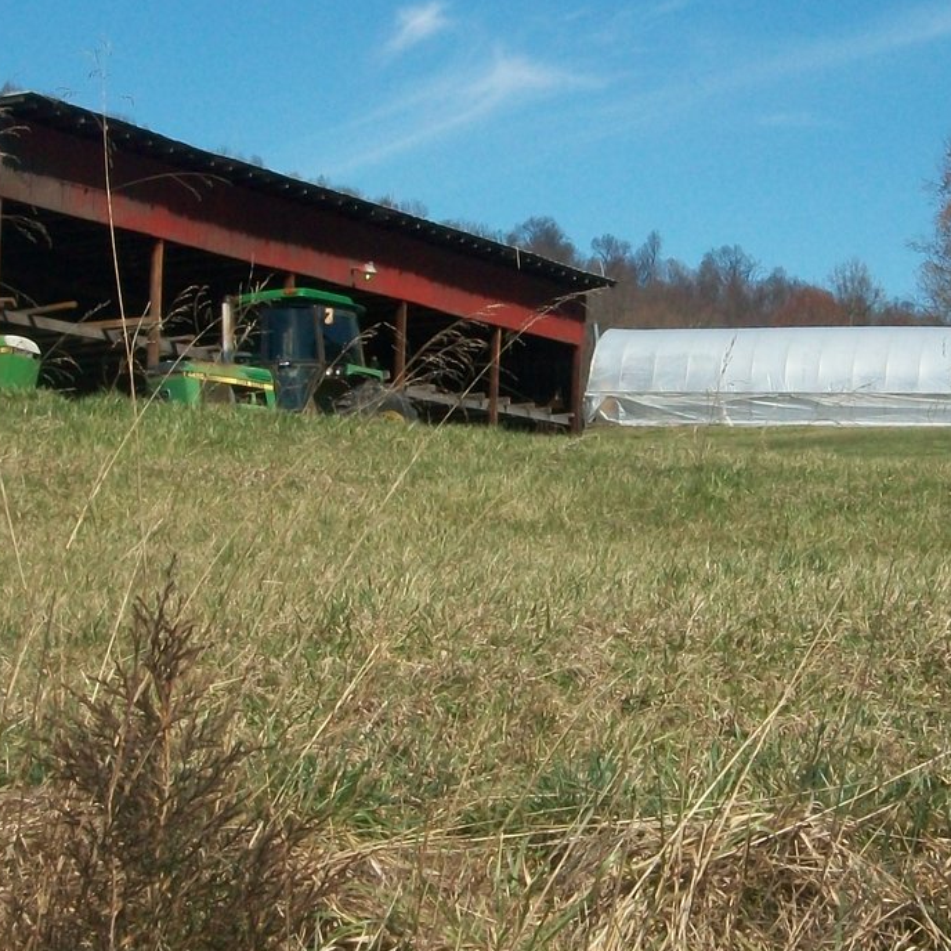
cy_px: 353
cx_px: 652
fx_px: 3201
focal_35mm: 103
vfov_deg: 16.9
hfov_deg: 16.8
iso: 80
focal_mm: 8.8
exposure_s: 1/320
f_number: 7
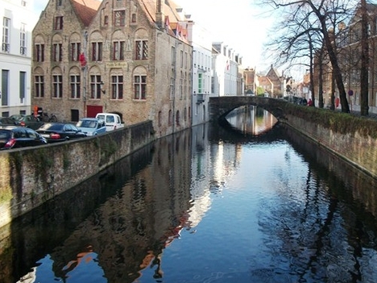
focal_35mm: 41
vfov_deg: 35.0
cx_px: 241
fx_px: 447
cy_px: 115
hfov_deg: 45.3
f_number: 8.8
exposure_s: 1/40
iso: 80
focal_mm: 5.7
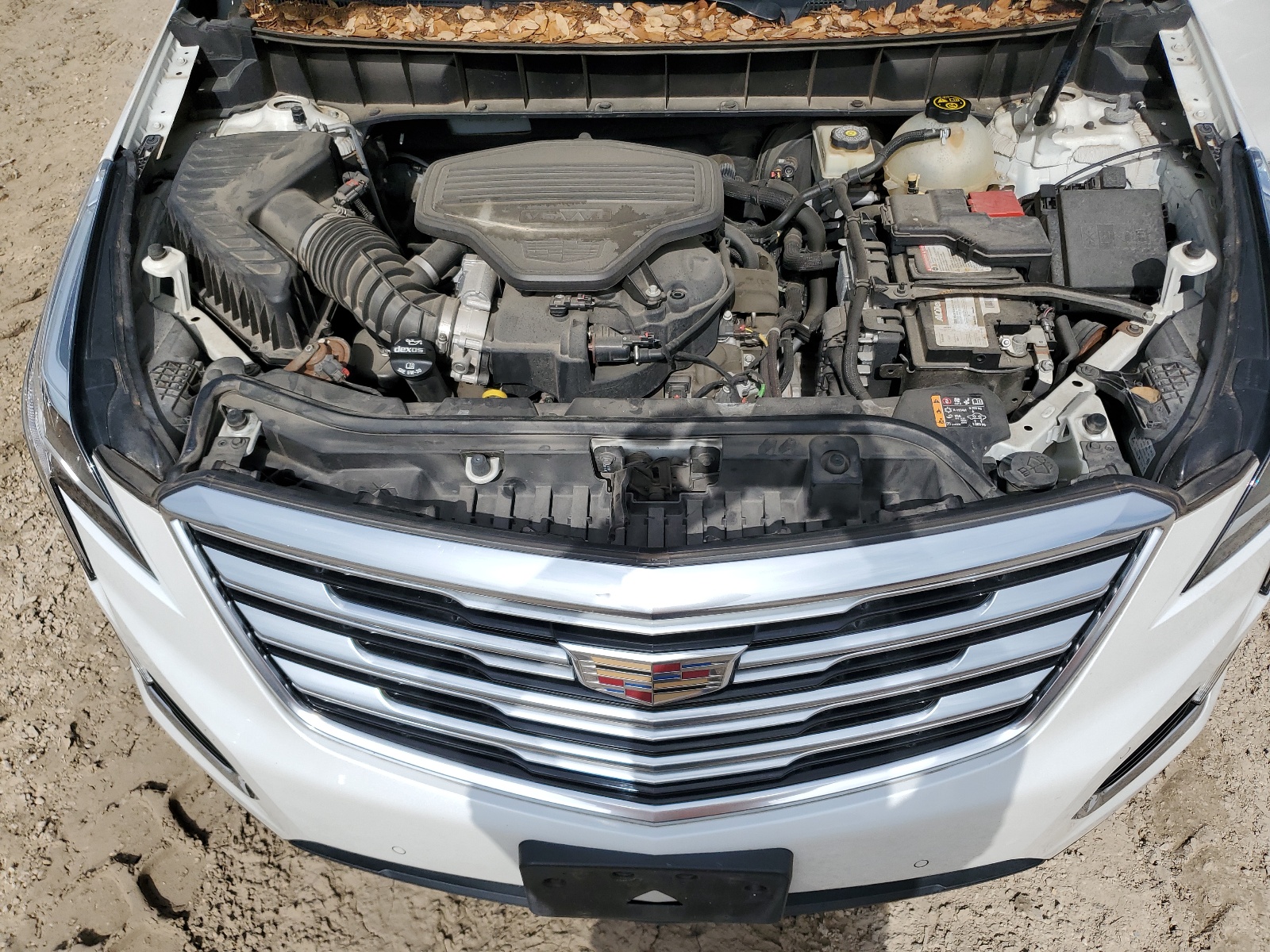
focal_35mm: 26
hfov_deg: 67.3
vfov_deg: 53.1
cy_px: 476
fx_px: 954
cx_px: 635
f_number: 1.5
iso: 50
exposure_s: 1/10000
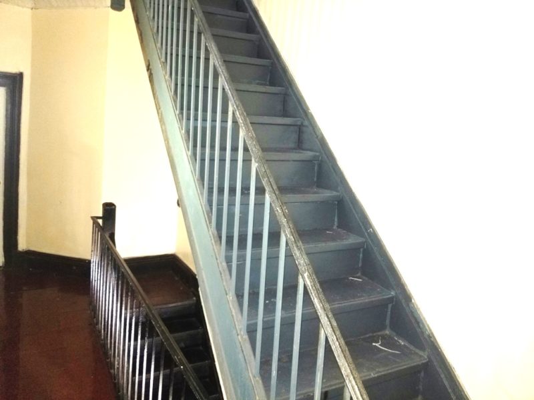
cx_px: 267
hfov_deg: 67.3
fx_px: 401
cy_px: 200
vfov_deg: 53.1
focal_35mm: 26
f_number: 1.7
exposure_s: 1/15
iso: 125
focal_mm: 4.25
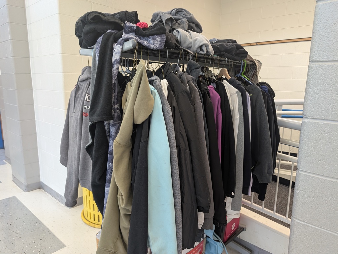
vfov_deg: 56.9
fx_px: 235
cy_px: 127
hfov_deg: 71.5
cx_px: 169
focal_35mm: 24
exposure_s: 1/40
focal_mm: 6.9
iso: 216
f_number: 1.68
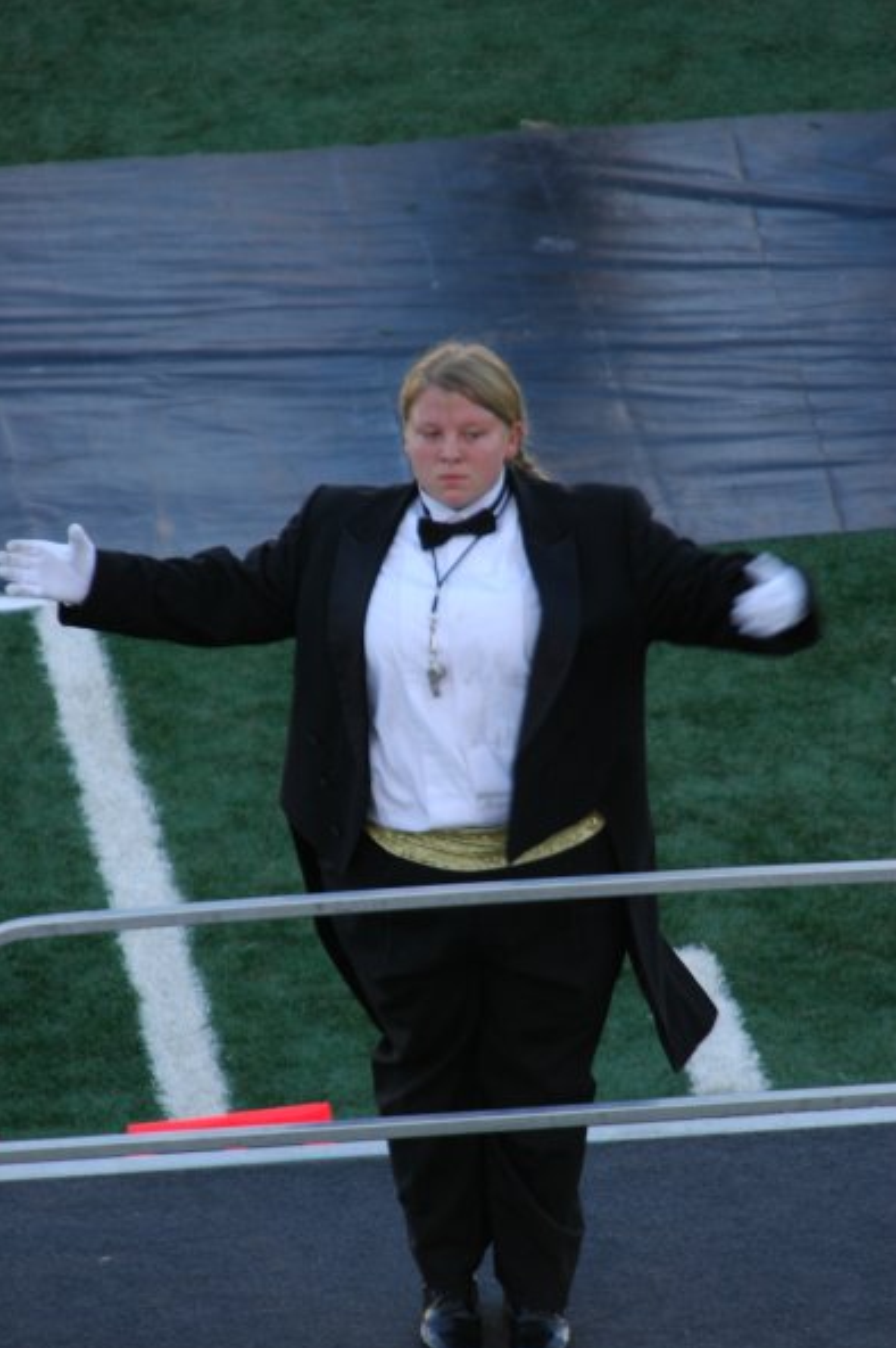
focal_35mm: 608
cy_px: 681
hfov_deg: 2.3
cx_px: 447
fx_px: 22723
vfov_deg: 3.4
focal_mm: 400
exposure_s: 1/160
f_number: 5.6
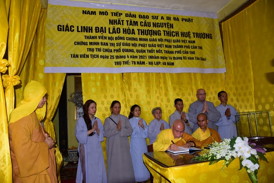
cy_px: 92
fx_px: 183
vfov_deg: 53.2
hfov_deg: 73.7
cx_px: 137
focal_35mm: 24
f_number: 5
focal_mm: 24
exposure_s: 1/40
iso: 400
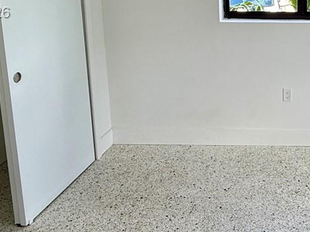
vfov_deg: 29.9
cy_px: 13
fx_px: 412
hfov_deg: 36.4
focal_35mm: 46
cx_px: 321
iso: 64
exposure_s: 1/122
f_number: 2.2
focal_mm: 2.22
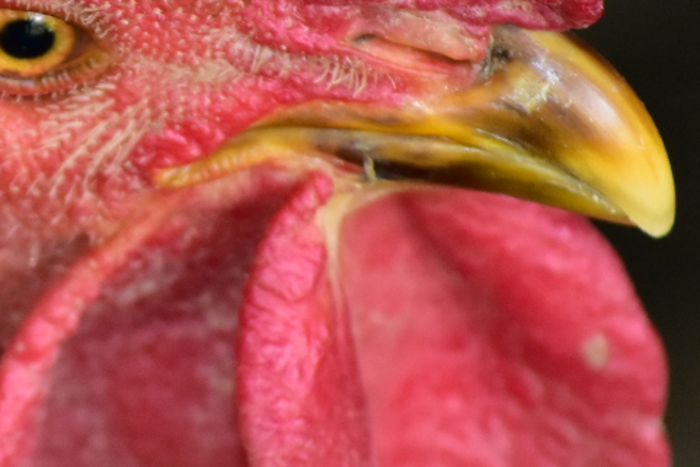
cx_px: 87
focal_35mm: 606
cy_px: 77
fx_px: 11786
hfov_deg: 3.4
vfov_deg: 2.3
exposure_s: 1/200
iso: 1400
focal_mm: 120
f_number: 5
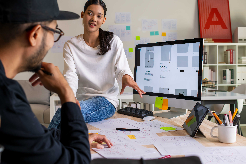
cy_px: 70
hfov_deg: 48.4
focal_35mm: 40
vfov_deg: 33.3
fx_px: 273
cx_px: 112
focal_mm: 35
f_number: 4.5
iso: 200
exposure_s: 1/50
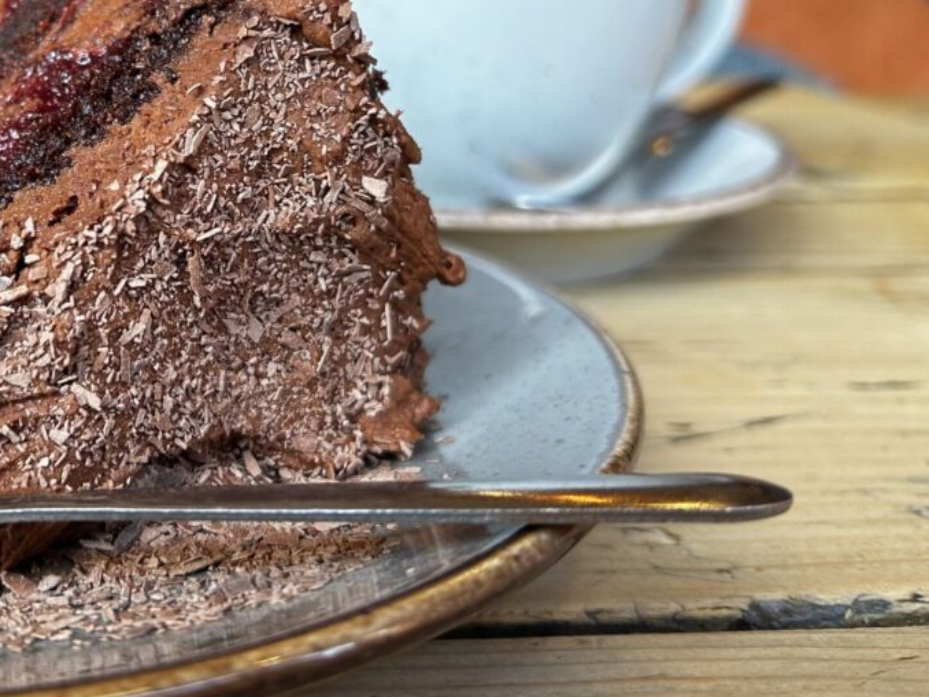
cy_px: 151
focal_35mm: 46
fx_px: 1235
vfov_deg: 30.8
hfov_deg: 39.3
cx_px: 159
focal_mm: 5.7
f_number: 1.5
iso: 50
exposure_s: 1/100
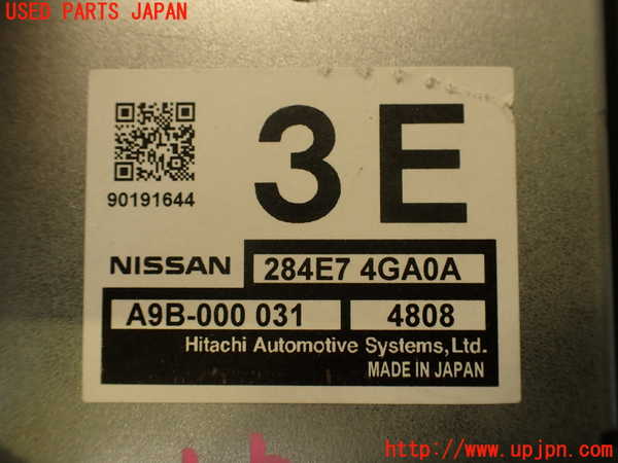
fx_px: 571
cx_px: 309
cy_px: 232
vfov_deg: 44.2
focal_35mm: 32
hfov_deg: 56.8
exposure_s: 1/60
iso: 200
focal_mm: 5.79
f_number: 2.4
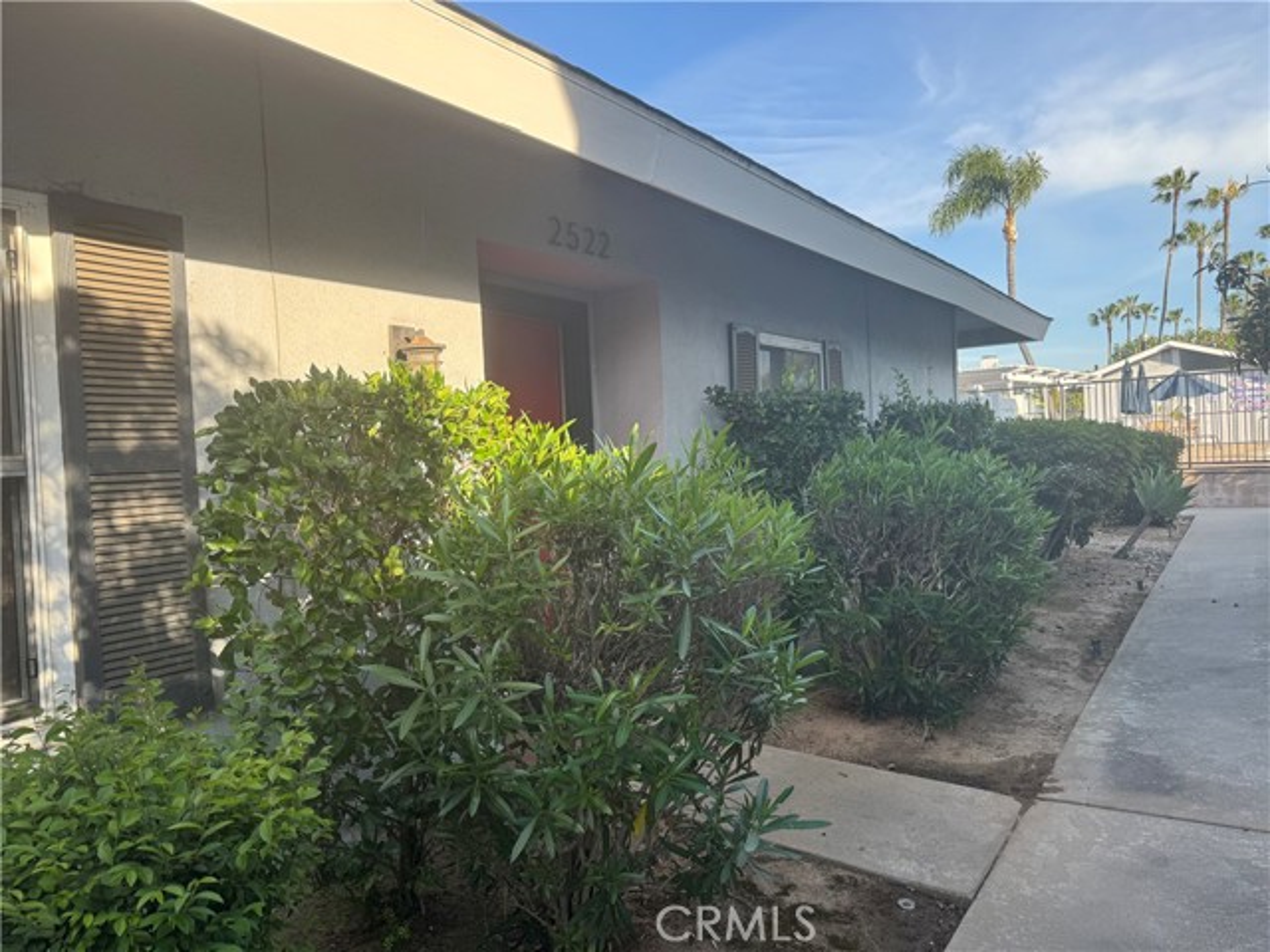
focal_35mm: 24
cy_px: 476
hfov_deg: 71.6
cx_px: 635
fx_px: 881
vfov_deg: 56.8
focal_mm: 6.76
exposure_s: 1/747
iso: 80
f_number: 1.78
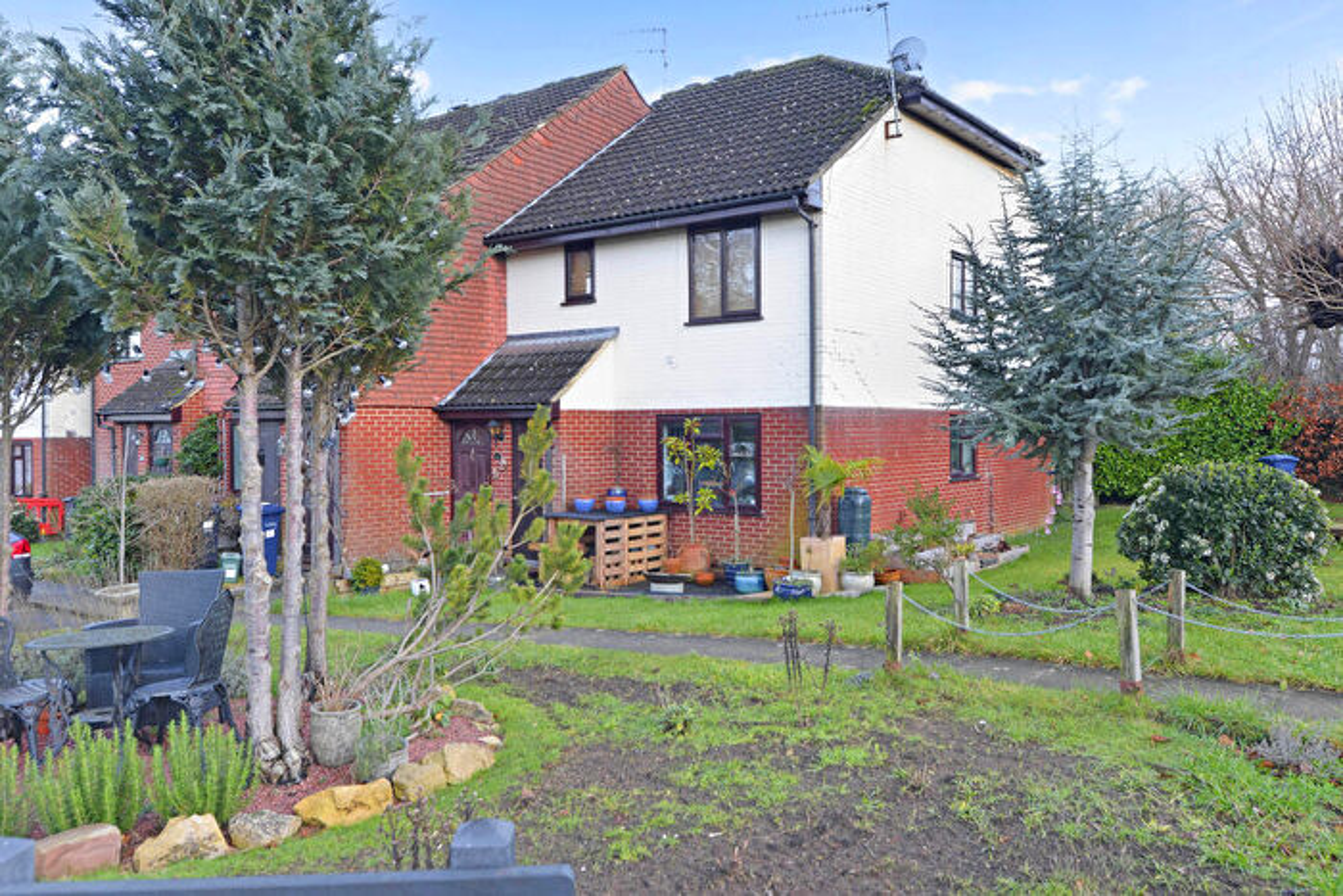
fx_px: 970
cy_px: 448
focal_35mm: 26
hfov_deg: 69.4
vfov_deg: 49.6
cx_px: 672
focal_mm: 26
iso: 400
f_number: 11
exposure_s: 1/15
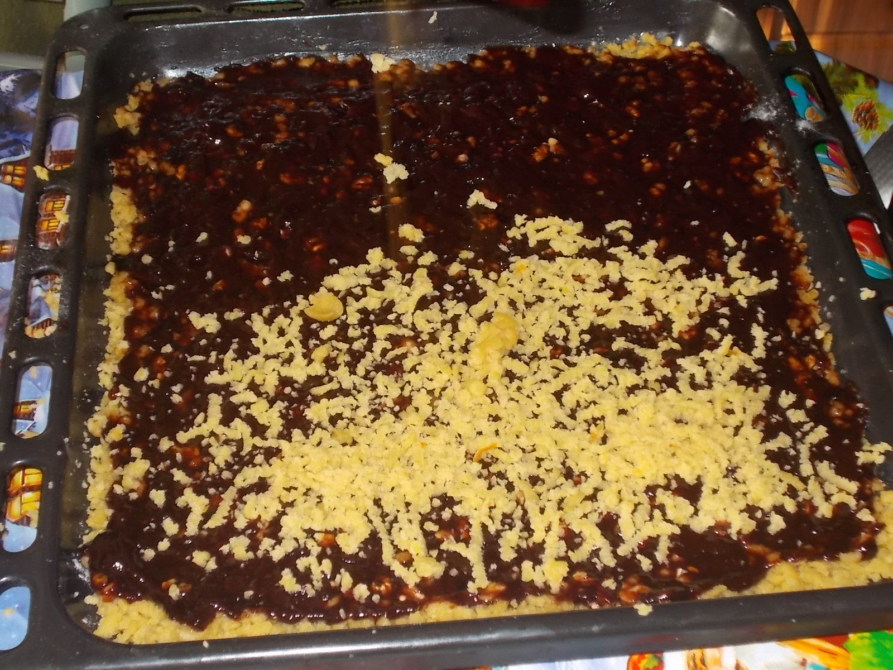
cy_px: 335
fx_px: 1496
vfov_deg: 25.2
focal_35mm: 58
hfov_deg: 33.2
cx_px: 446
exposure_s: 1/30
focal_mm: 10.3
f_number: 4.9
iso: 200
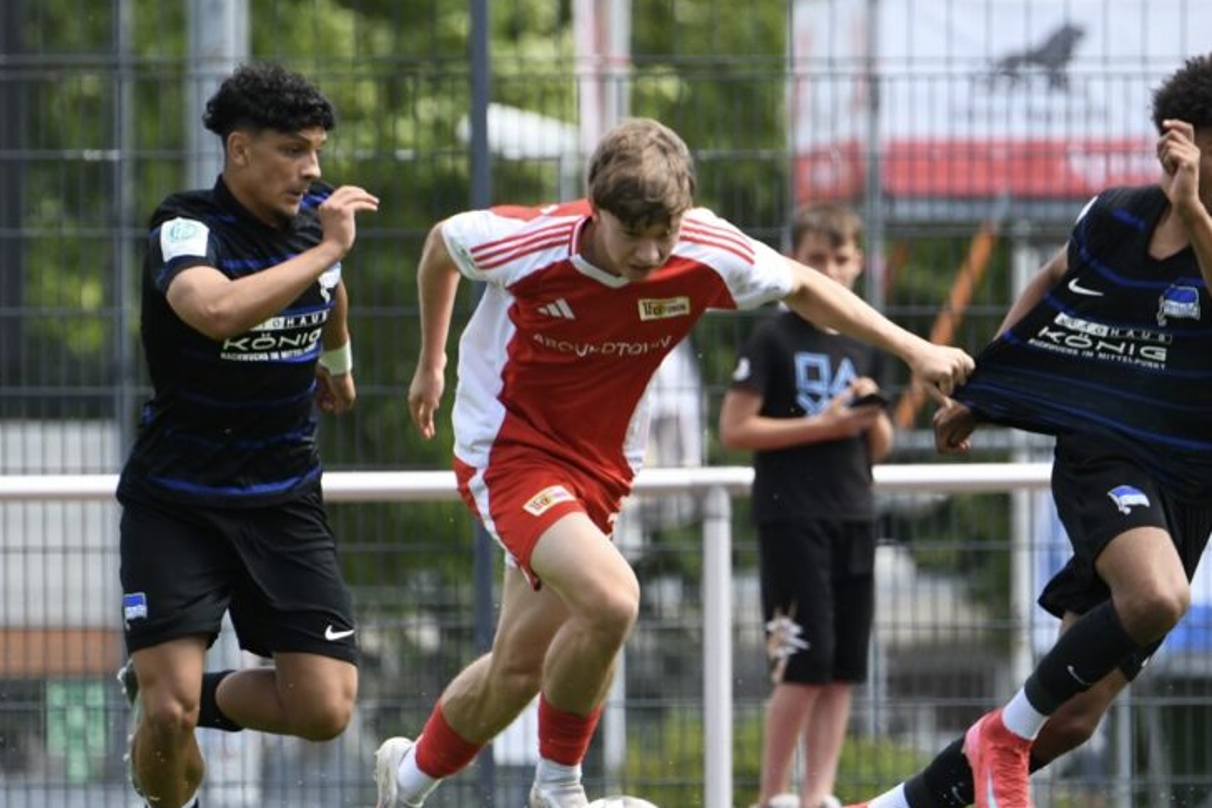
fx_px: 18919
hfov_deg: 3.7
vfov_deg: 2.4
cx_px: 733
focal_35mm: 562
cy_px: 411
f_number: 6.3
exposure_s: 1/1600
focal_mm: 400
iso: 1250
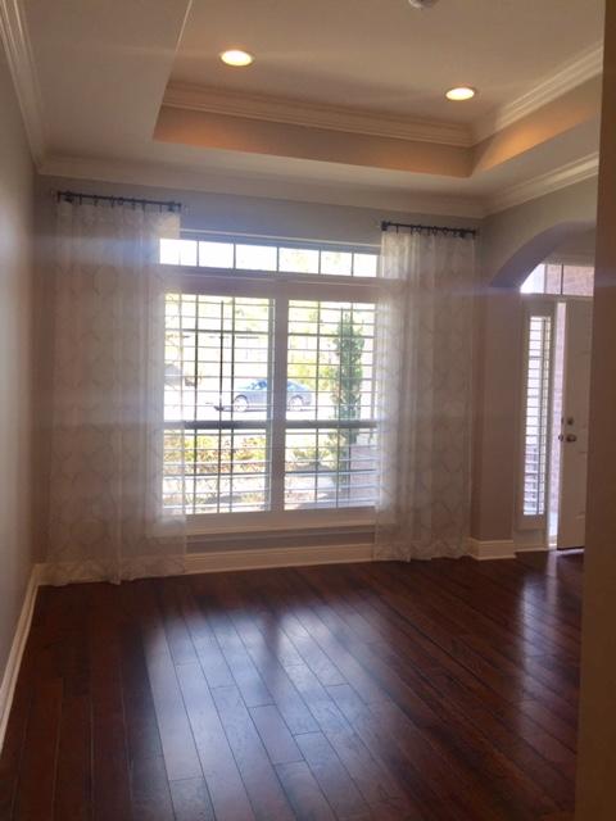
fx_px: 688
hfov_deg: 48.2
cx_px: 308
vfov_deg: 61.7
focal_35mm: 29
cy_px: 410
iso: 50
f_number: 2.2
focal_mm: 4.15
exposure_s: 1/120
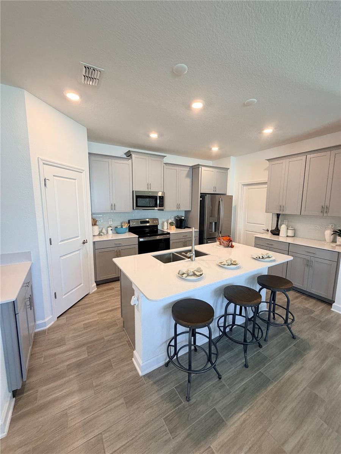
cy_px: 227
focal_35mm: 14
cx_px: 170
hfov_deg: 85.7
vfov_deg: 102.1
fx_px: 184
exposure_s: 1/120
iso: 250
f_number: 2.2
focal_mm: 2.22
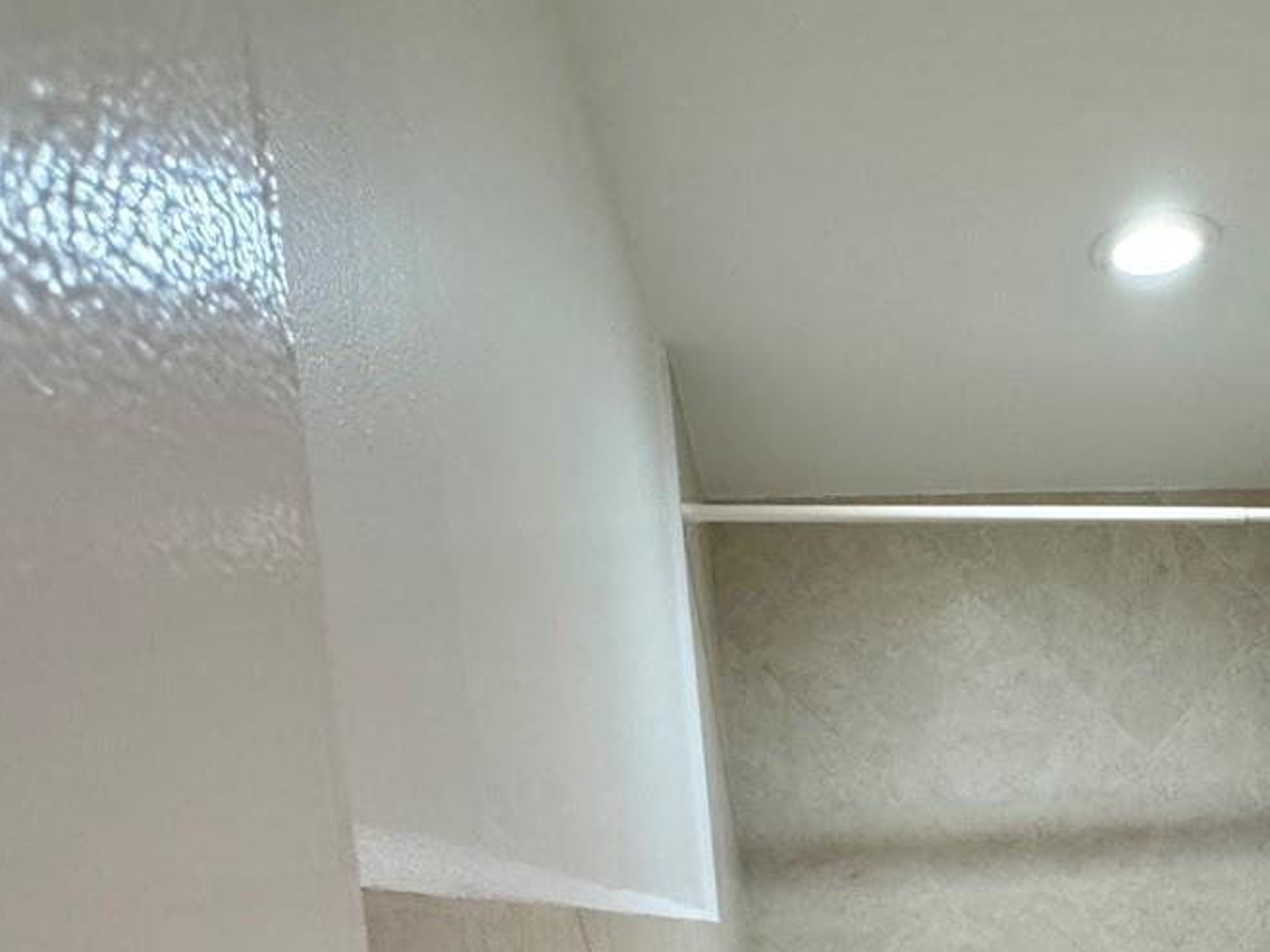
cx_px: 1008
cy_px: 1031
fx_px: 1247
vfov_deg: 36.0
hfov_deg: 50.8
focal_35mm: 34
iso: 250
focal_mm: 2.22
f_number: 2.2
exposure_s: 1/120
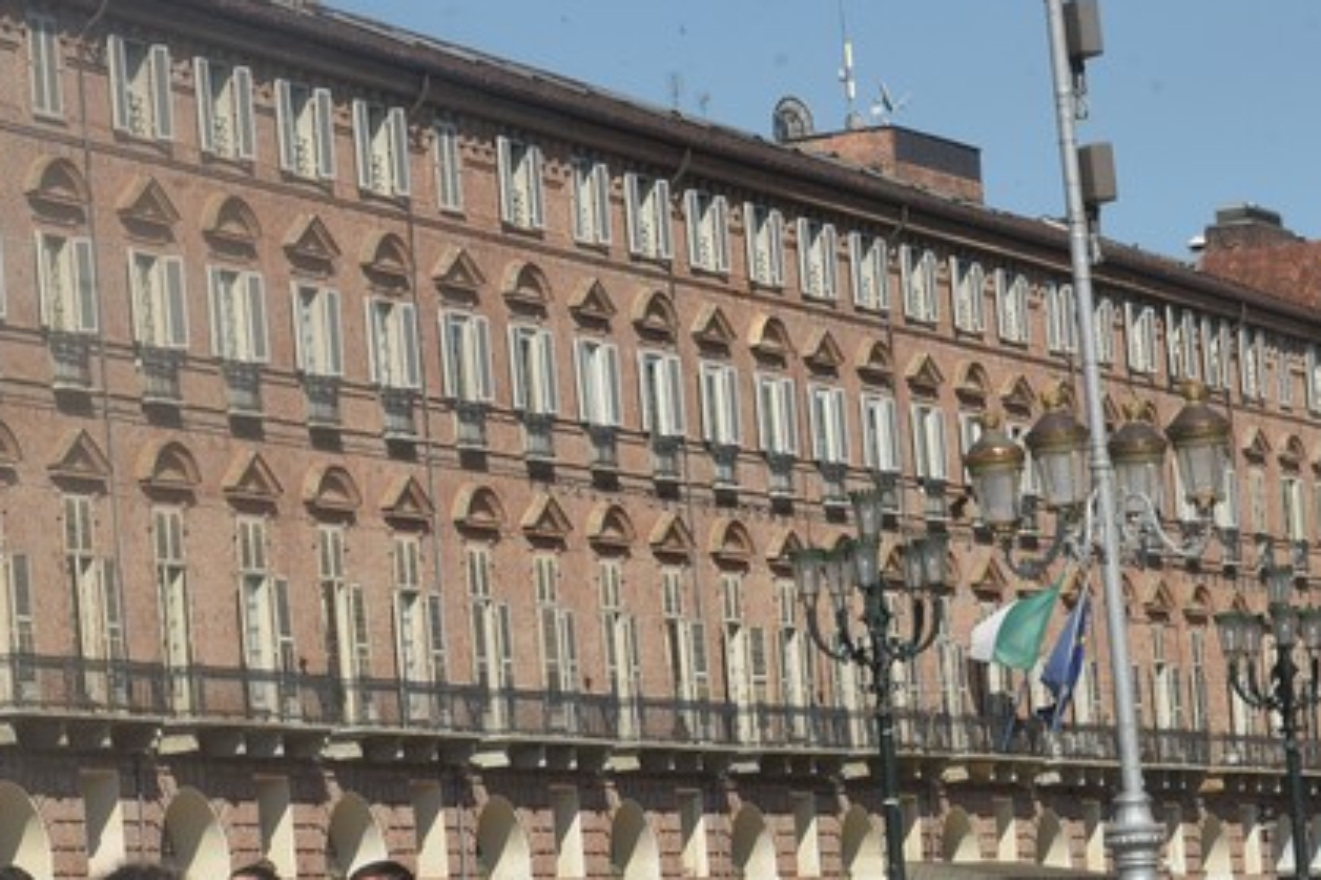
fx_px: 6895
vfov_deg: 7.3
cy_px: 804
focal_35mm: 188
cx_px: 317
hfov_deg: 10.9
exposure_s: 1/320
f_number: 18
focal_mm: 70
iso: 400
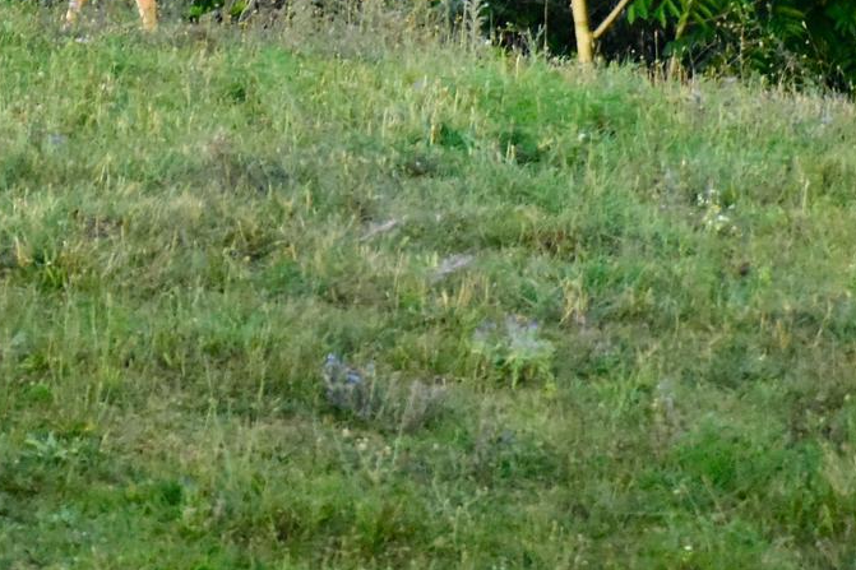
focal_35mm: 1374
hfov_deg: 1.5
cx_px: 374
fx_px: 32661
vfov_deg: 1.0
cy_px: -189
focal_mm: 300
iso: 4000
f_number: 6.3
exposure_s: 1/500
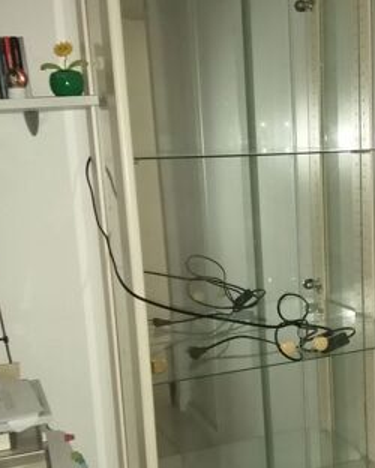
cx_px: 312
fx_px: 721
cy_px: 300
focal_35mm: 52
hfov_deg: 28.4
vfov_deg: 35.7
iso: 400
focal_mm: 3.6
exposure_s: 1/25
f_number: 1.8
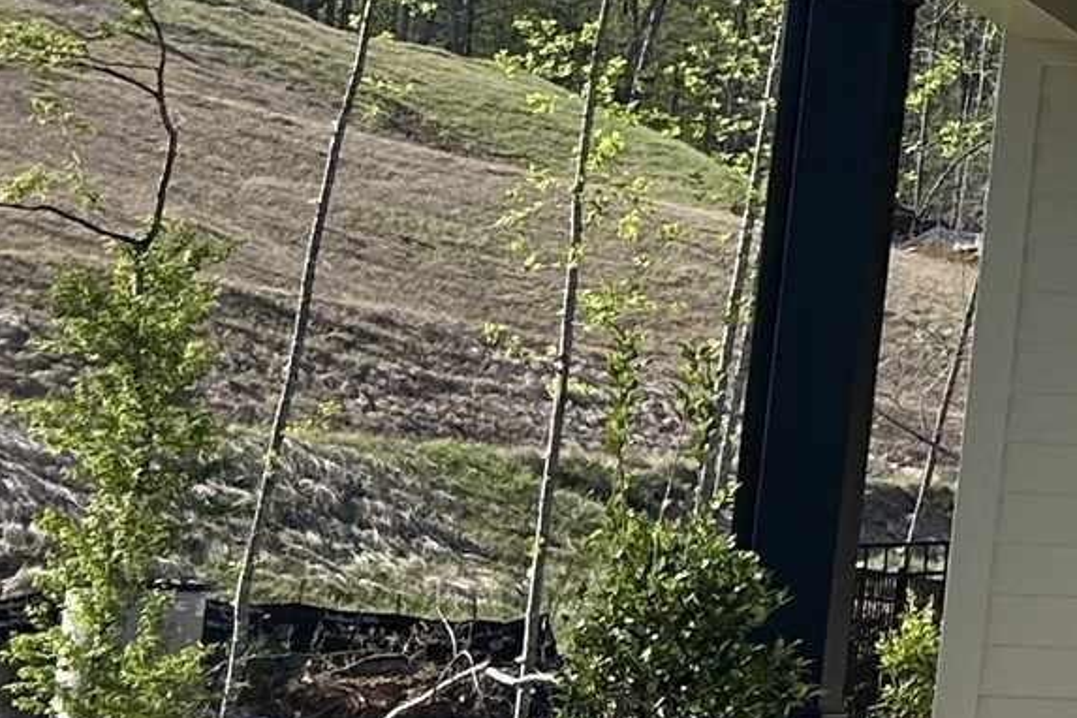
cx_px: 2631
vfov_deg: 9.4
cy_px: -38
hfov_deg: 11.5
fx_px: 4338
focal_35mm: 145
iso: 50
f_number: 1.5
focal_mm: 5.7
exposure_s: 1/2513
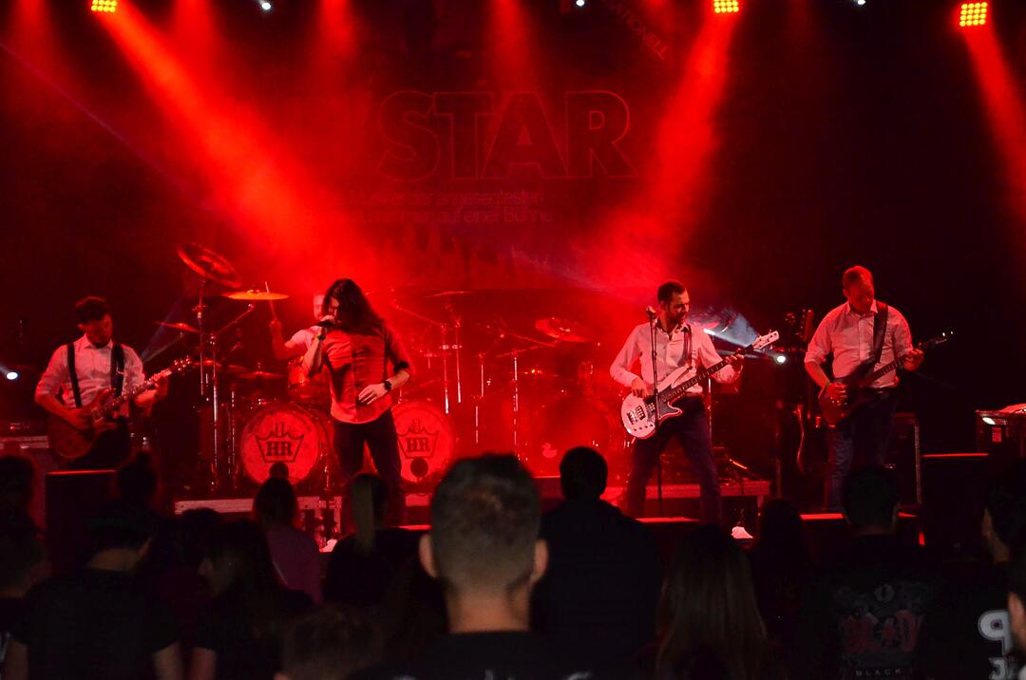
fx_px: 3329
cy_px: 340
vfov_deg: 11.7
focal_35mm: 117
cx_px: 513
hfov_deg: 17.5
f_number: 5.6
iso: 3200
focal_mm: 78
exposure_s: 1/125
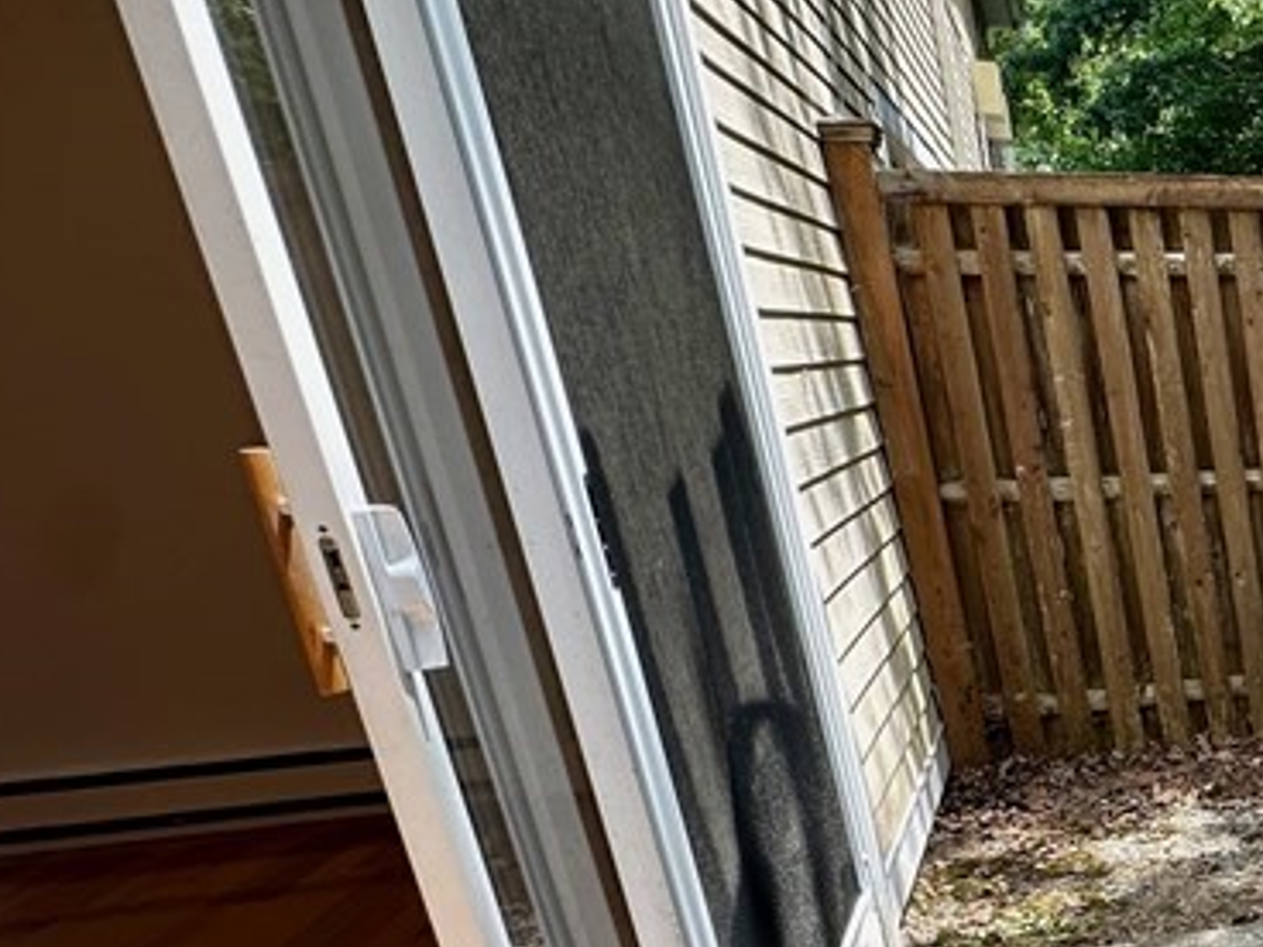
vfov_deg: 35.3
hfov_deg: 32.9
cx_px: 1706
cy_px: 796
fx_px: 1423
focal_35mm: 39
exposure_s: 1/336
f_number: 2.2
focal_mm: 2.22
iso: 40
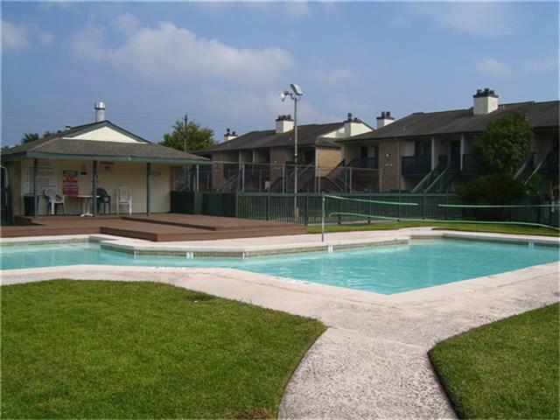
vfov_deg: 38.7
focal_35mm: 37
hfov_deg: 50.1
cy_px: 210
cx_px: 280
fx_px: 599
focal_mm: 6
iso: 80
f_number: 4.8
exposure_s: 1/1000
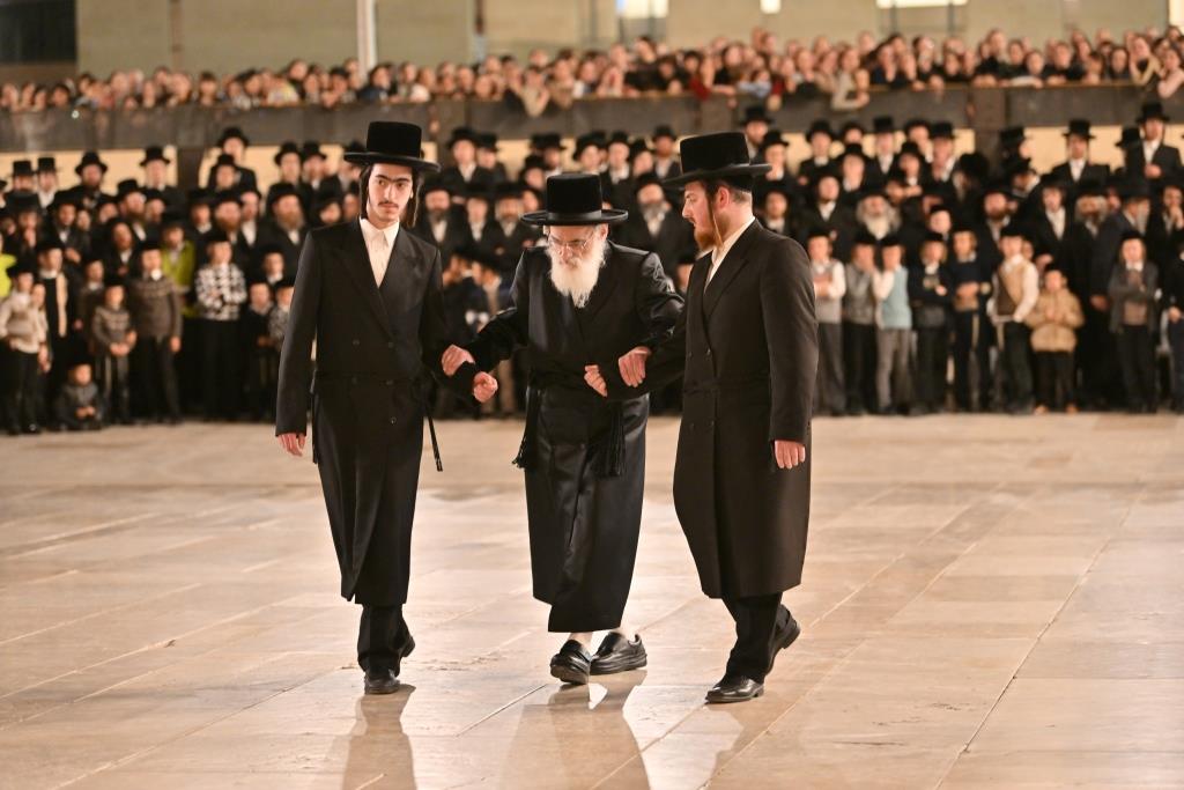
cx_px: 592
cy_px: 395
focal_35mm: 112
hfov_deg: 18.3
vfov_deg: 12.2
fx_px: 3684
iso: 1250
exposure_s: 1/160
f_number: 2.8
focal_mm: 112
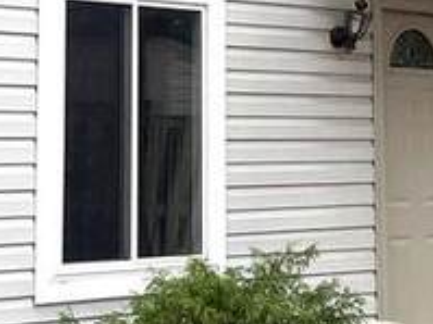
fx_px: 2088
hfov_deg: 11.8
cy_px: -178
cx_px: 335
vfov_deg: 8.7
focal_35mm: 167
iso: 32
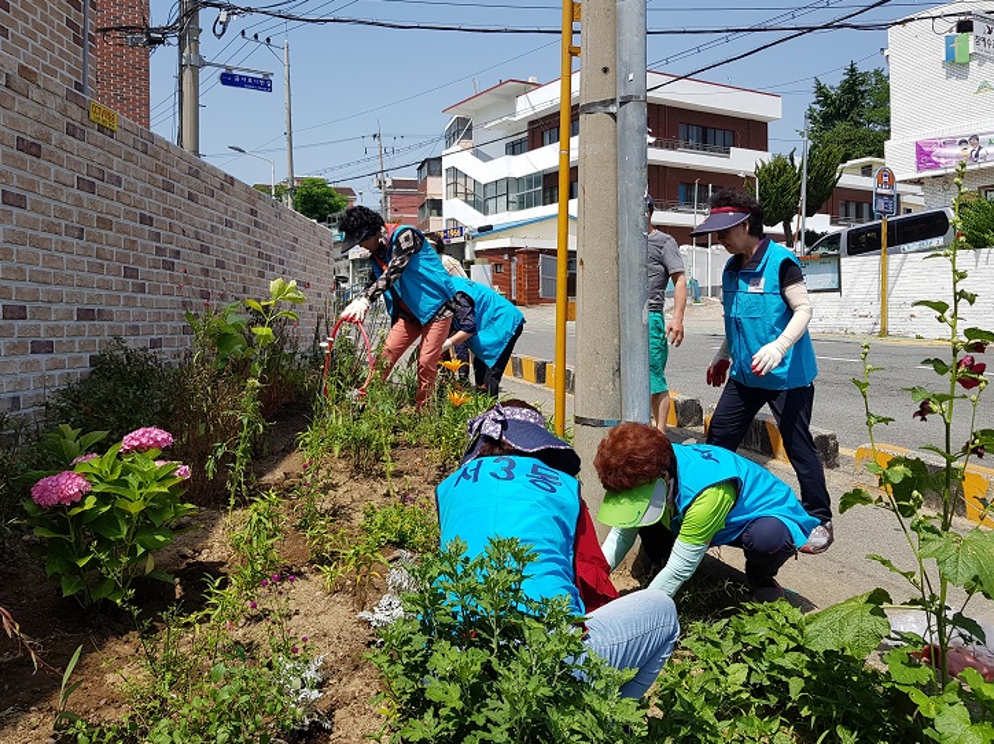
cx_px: 477
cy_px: 342
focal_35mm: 29
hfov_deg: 61.7
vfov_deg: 48.1
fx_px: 832
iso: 40
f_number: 1.7
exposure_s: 1/2048
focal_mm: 4.3
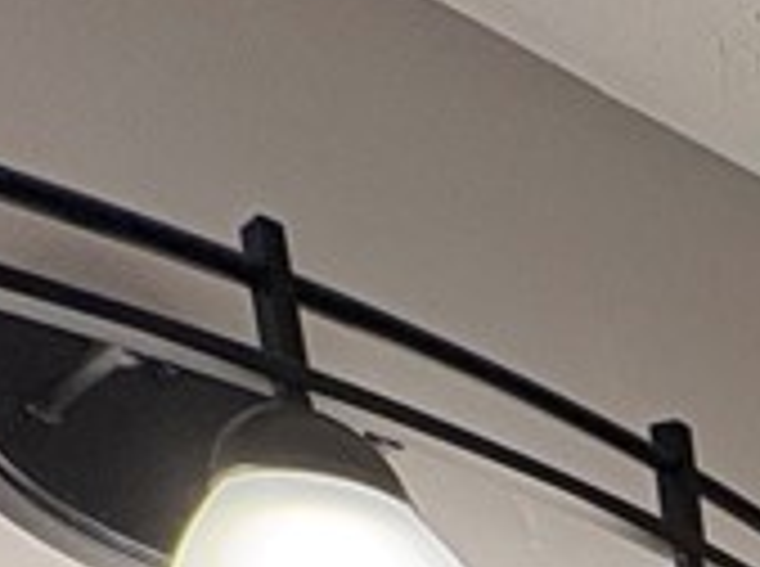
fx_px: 1862
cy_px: 1692
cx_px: 1740
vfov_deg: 11.1
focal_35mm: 85
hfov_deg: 15.3
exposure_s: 1/120
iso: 200
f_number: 2.2
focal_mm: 2.22
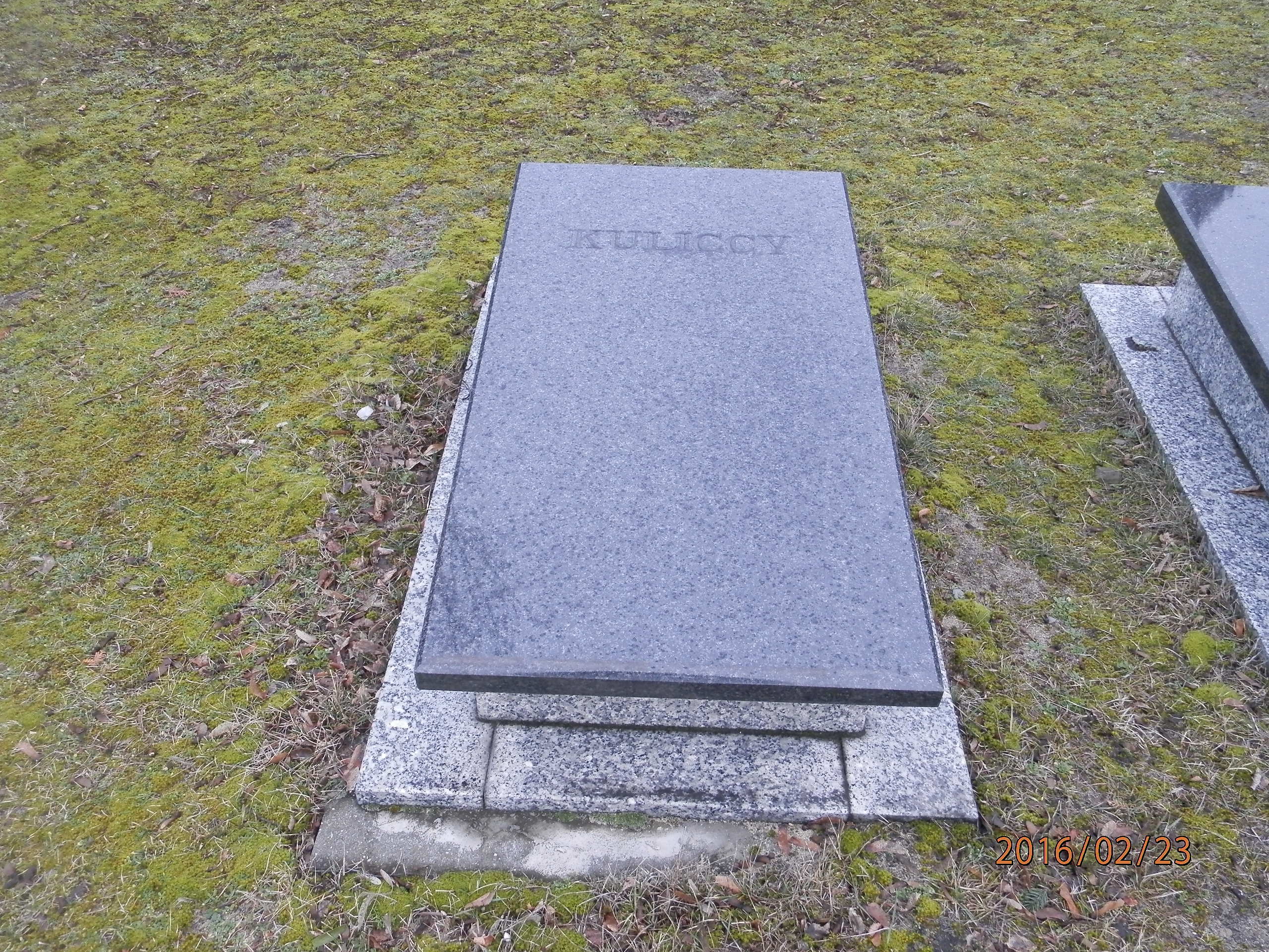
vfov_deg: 45.4
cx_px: 634
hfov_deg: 58.4
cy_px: 476
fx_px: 1136
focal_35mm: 31
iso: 200
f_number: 3.2
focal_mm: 5.5
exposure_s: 1/60
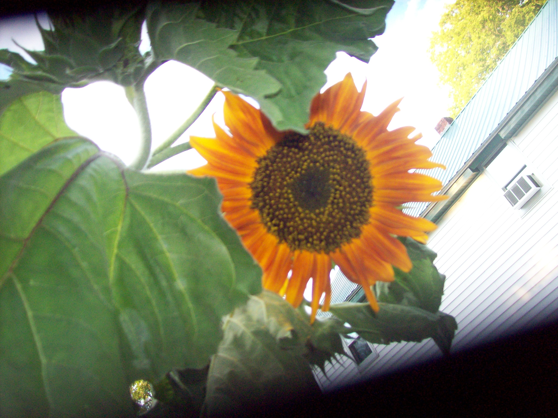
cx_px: 279
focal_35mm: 36
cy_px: 209
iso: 140
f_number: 2.7
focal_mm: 6
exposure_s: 1/64
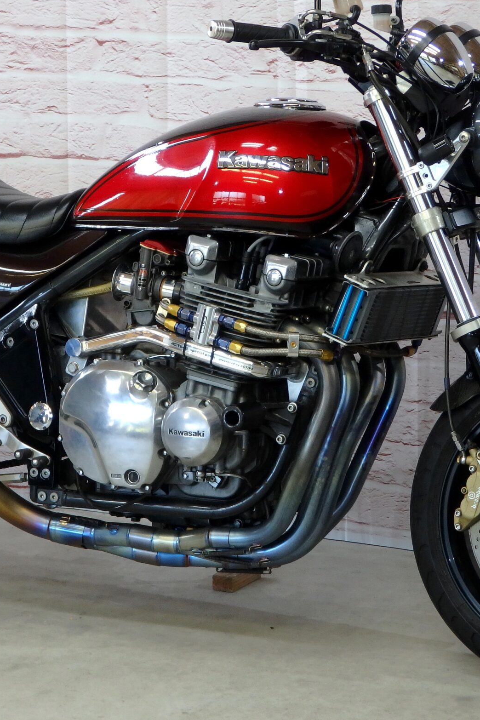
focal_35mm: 136
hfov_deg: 10.1
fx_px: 2720
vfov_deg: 15.1
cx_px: 200
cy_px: 289
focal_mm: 14.4
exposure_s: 1/15
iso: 125
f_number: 4.6
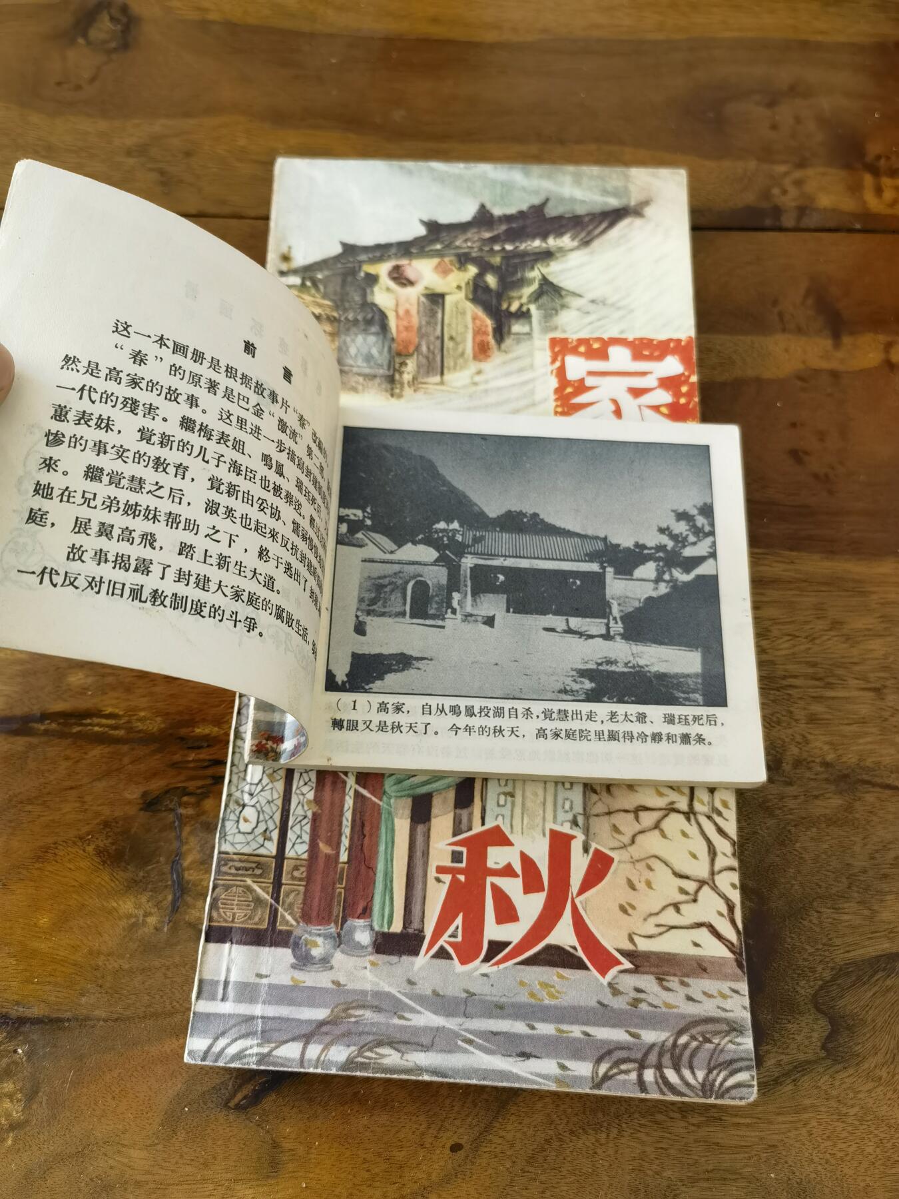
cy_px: 600
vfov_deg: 60.0
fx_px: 1039
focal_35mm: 30
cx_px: 450
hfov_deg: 46.8
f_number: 1.9
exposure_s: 1/120
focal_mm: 6.67
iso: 125
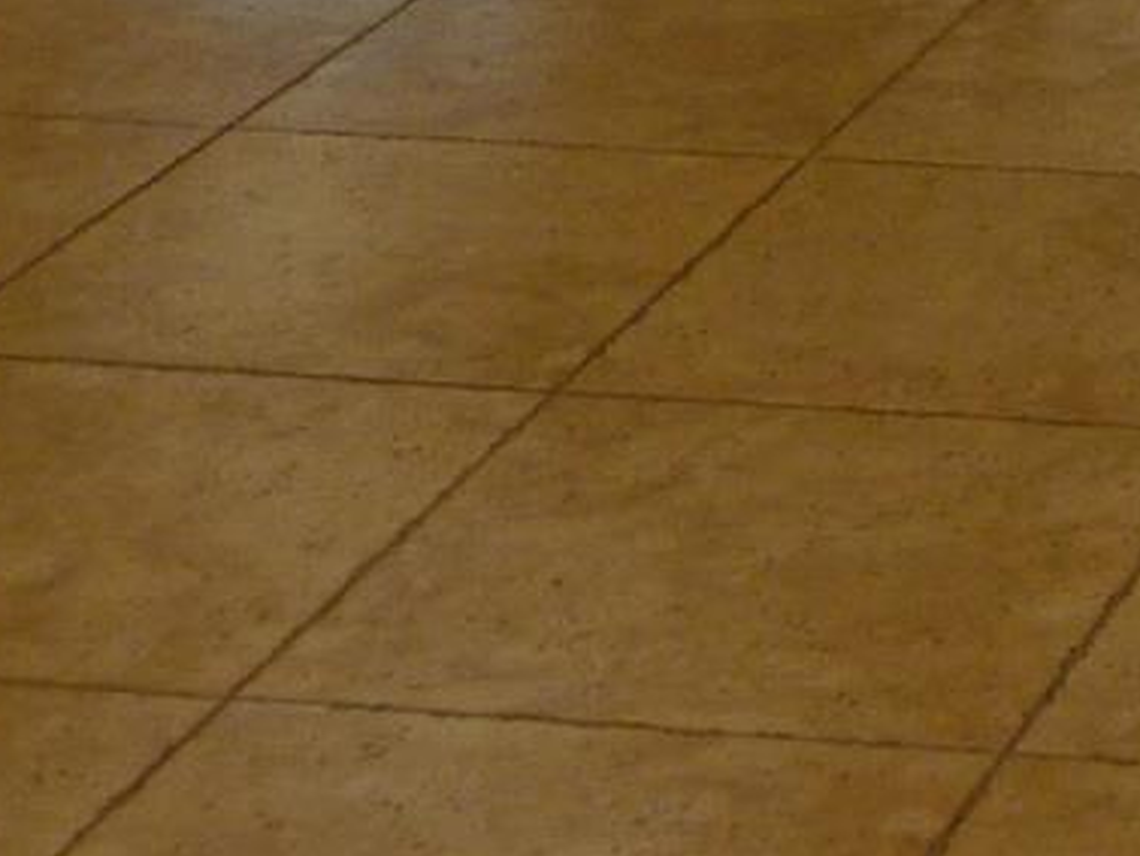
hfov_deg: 12.3
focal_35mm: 152
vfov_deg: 8.9
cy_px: -1171
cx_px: 1796
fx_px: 5007
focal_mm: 5
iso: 100
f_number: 3.3
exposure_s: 1/60
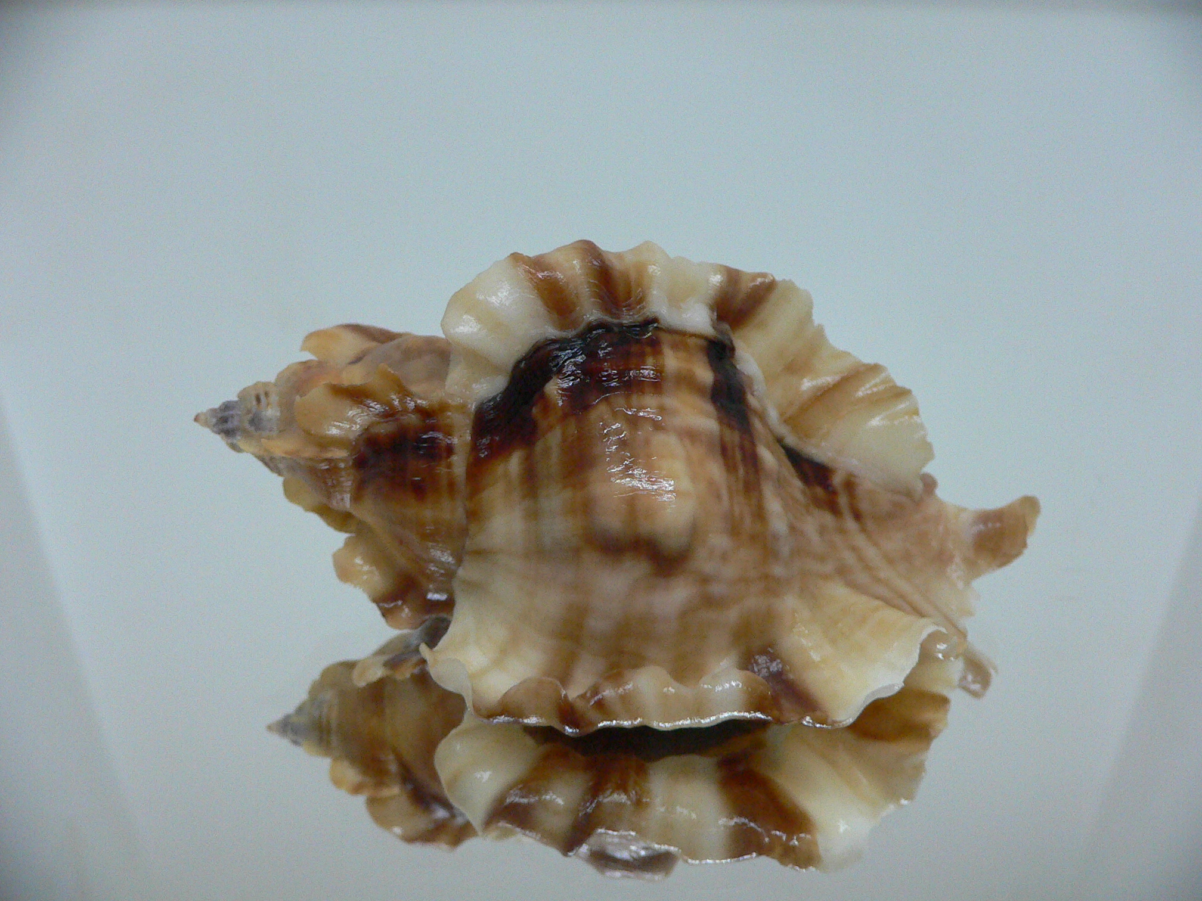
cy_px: 450
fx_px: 1215
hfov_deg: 52.6
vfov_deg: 40.7
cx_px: 601
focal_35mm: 35
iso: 200
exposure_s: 1/50
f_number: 2.8
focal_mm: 4.6
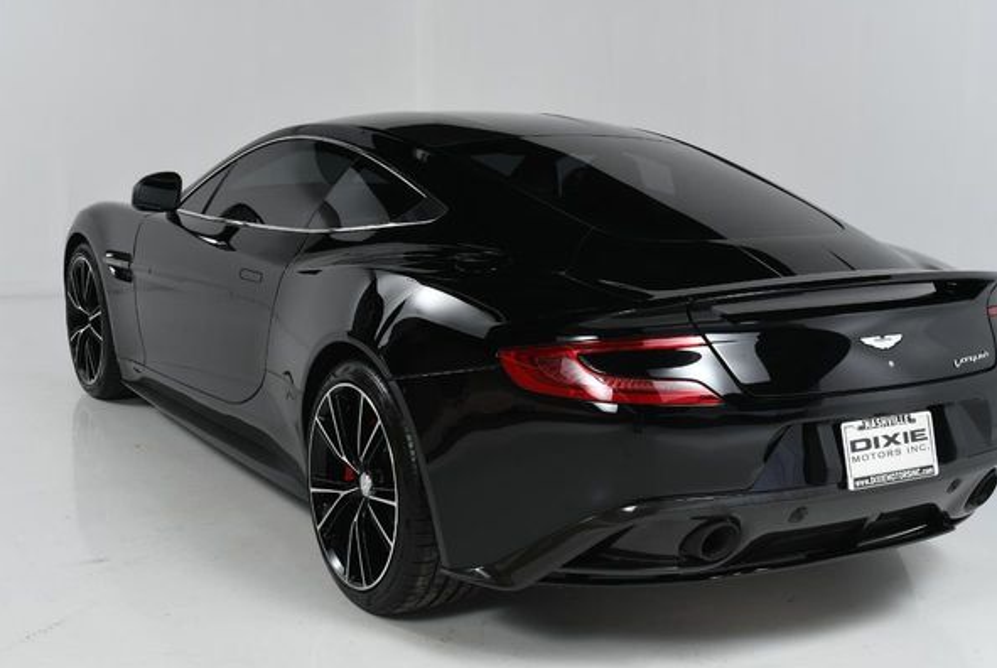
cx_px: 538
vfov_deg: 26.1
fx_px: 1442
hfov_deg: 38.1
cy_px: 357
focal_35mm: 52
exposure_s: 1/160
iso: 100
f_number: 11
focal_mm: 24
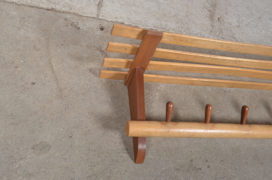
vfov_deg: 36.7
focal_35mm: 36
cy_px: 90
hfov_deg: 53.2
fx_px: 271
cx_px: 136
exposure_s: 1/125
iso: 100
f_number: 11
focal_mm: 24
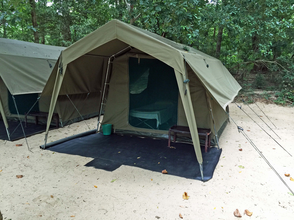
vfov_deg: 48.2
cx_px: 147
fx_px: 246
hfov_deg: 61.7
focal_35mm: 29
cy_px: 110
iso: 32
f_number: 2.2
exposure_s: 1/15
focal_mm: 4.15
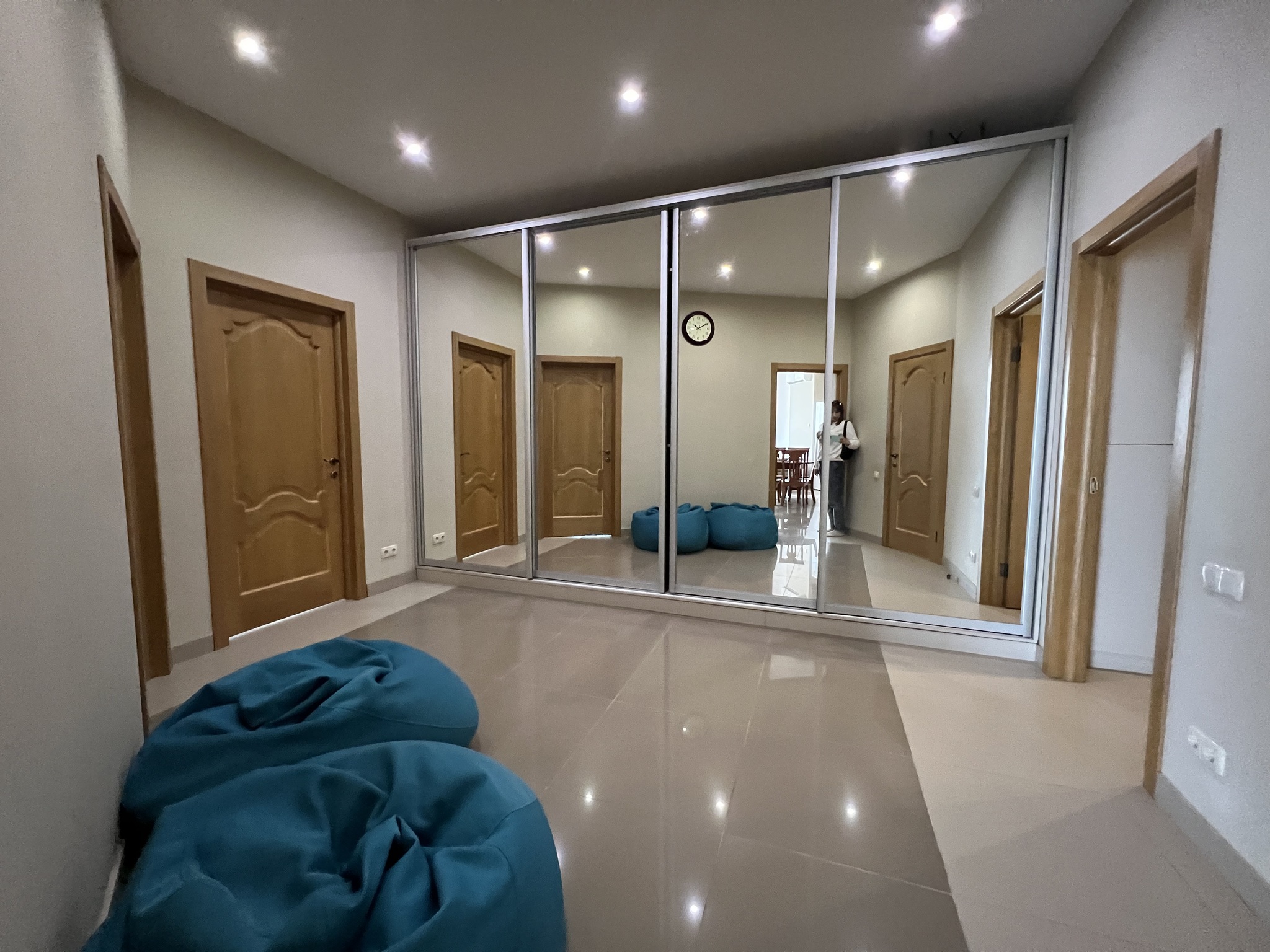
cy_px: 476
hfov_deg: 106.2
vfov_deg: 89.9
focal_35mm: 13
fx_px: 477
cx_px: 635
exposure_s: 1/50
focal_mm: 1.57
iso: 1000
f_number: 1.8
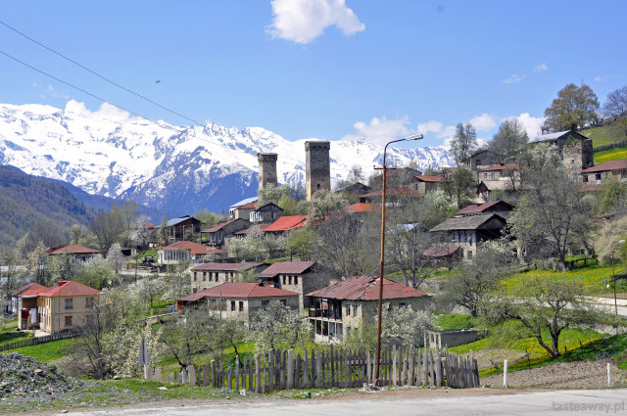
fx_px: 1096
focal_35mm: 63
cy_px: 208
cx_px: 314
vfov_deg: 21.5
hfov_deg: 31.9
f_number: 14
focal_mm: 42
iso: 200
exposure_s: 1/200
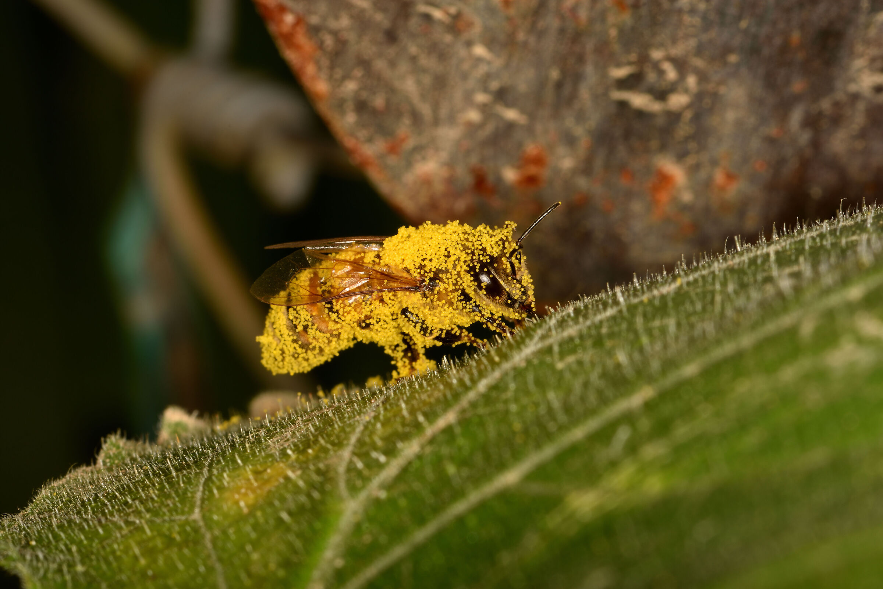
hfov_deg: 9.1
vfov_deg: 6.1
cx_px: 442
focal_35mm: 225
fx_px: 5518
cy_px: 294
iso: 100
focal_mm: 150
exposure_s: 1/320
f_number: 29
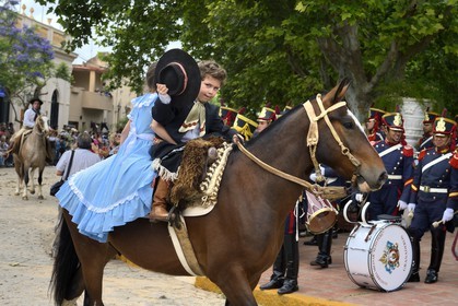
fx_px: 891
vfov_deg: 19.5
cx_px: 229
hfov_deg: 28.8
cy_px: 153
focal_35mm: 70
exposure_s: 1/500
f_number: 7.1
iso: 400
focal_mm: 70
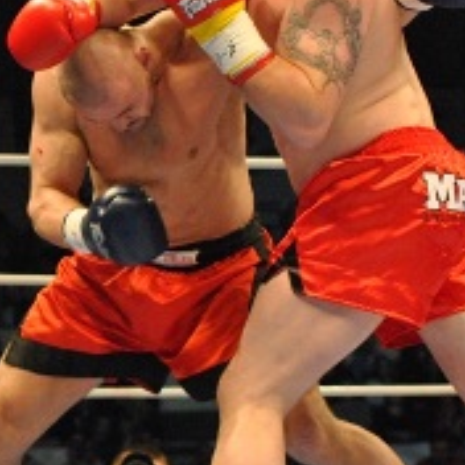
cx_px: 38
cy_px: 226
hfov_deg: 13.3
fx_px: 1979
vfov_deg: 13.4
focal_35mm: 130
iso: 1600
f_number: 2.8
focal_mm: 35
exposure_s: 1/1250
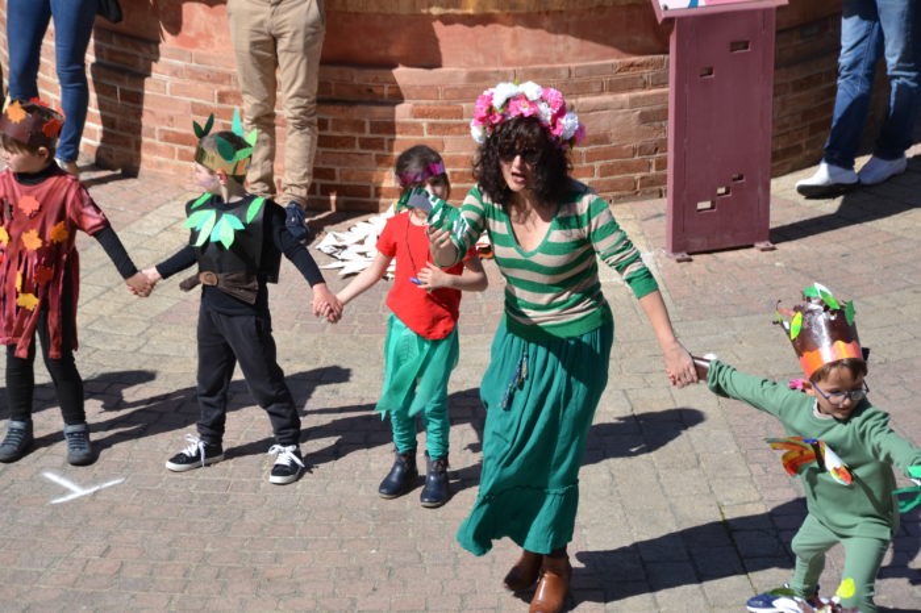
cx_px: 460
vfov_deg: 8.7
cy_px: 306
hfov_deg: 13.0
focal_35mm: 158
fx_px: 4027
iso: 100
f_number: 8
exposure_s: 1/250
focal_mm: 105
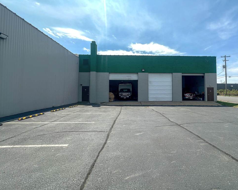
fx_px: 127
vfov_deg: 73.7
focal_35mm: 18
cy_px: 88
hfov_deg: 85.7
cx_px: 139
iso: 50
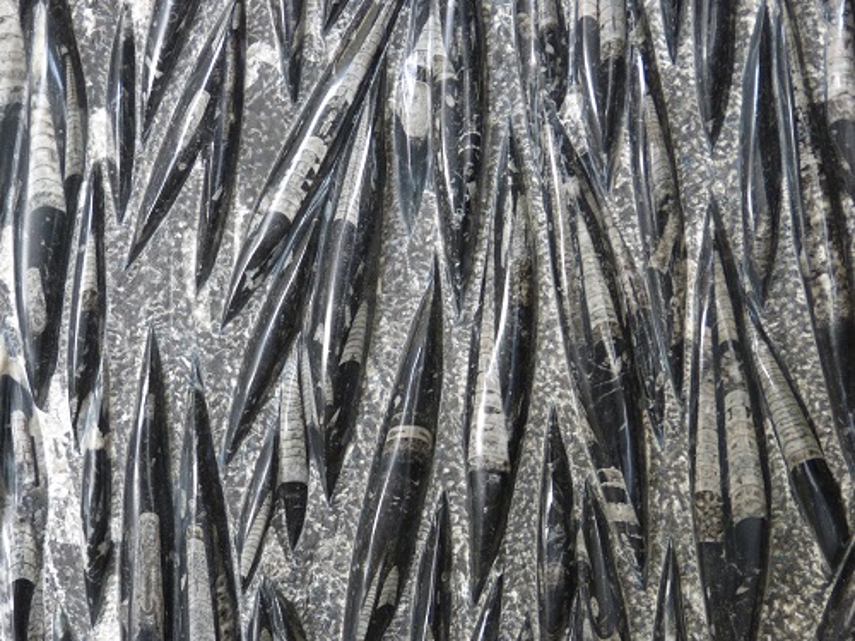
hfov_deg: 18.0
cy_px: 320
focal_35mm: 109
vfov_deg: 13.6
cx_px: 428
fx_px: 2692
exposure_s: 1/40
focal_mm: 19.7
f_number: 3.5
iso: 400
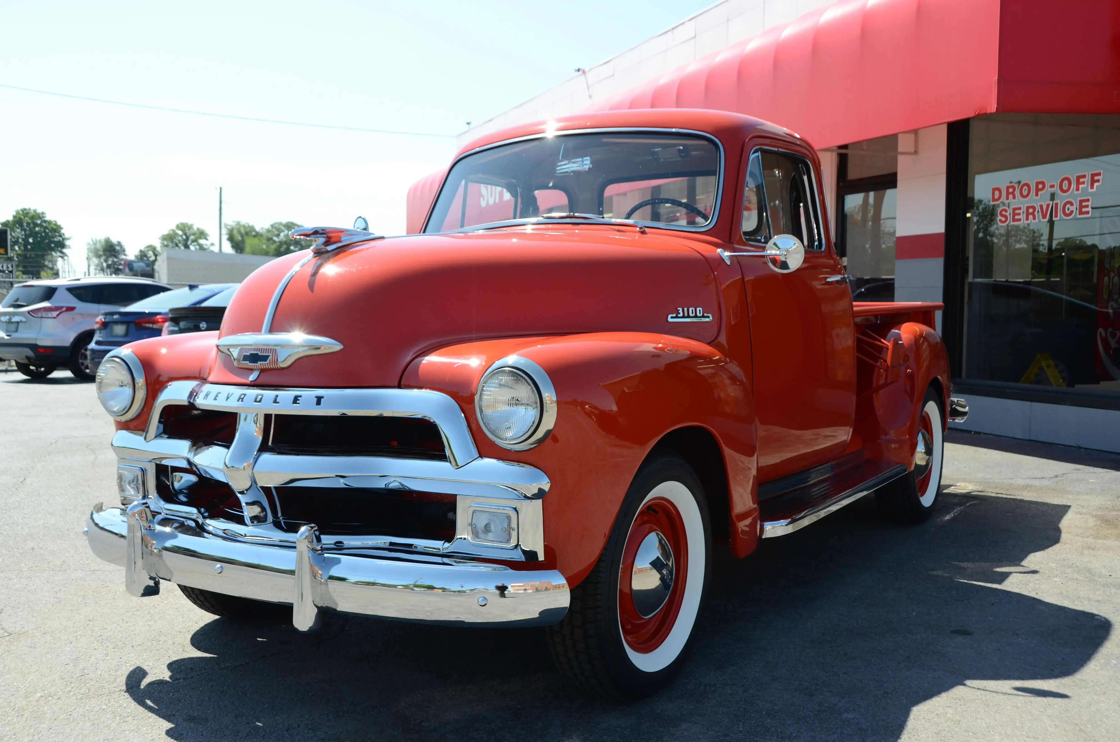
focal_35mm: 36
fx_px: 1118
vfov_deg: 36.7
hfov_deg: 53.2
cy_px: 371
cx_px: 560
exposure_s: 1/800
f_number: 6.3
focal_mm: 24
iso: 400
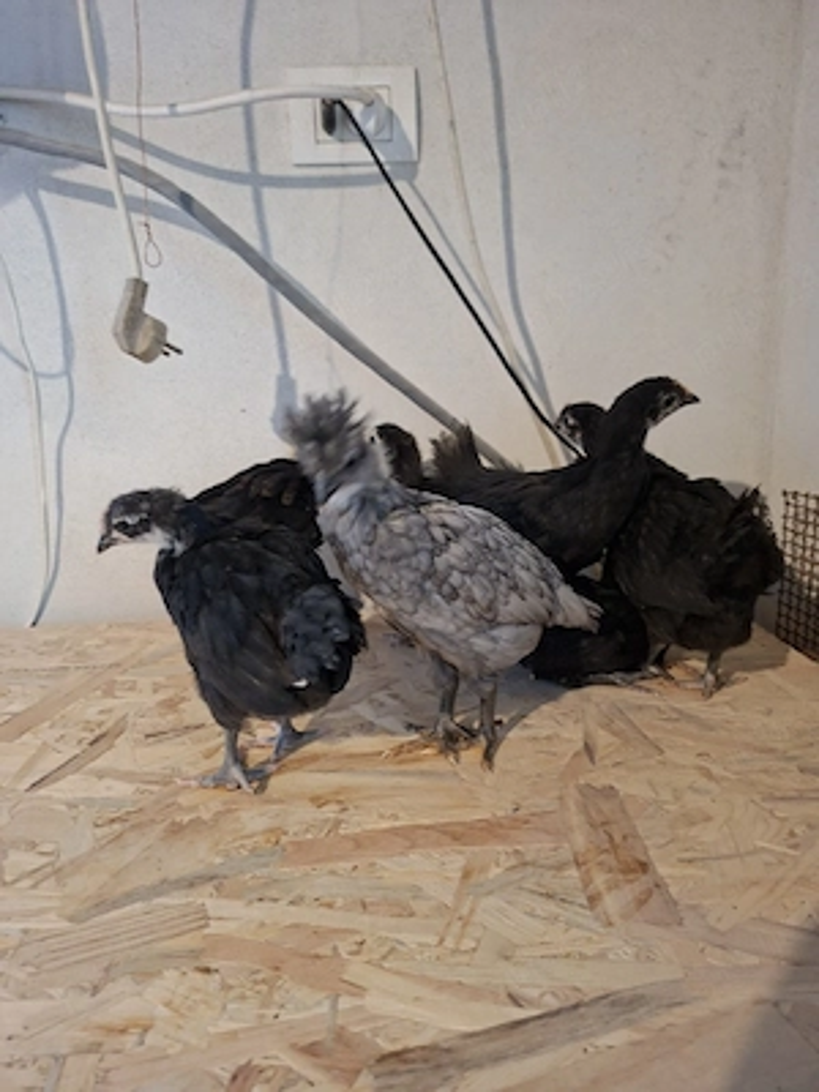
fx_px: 726
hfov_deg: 58.9
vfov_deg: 73.9
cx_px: 410
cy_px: 546
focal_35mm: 23
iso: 640
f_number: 1.8
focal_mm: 5.54
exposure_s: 1/25
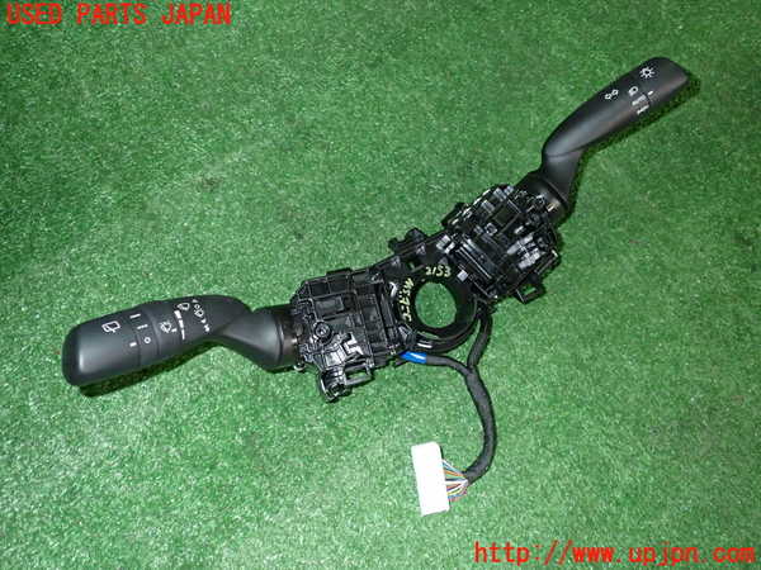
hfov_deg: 60.0
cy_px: 285
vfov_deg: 46.8
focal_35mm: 30
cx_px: 380
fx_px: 660
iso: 400
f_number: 6.3
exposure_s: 1/30
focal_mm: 5.4
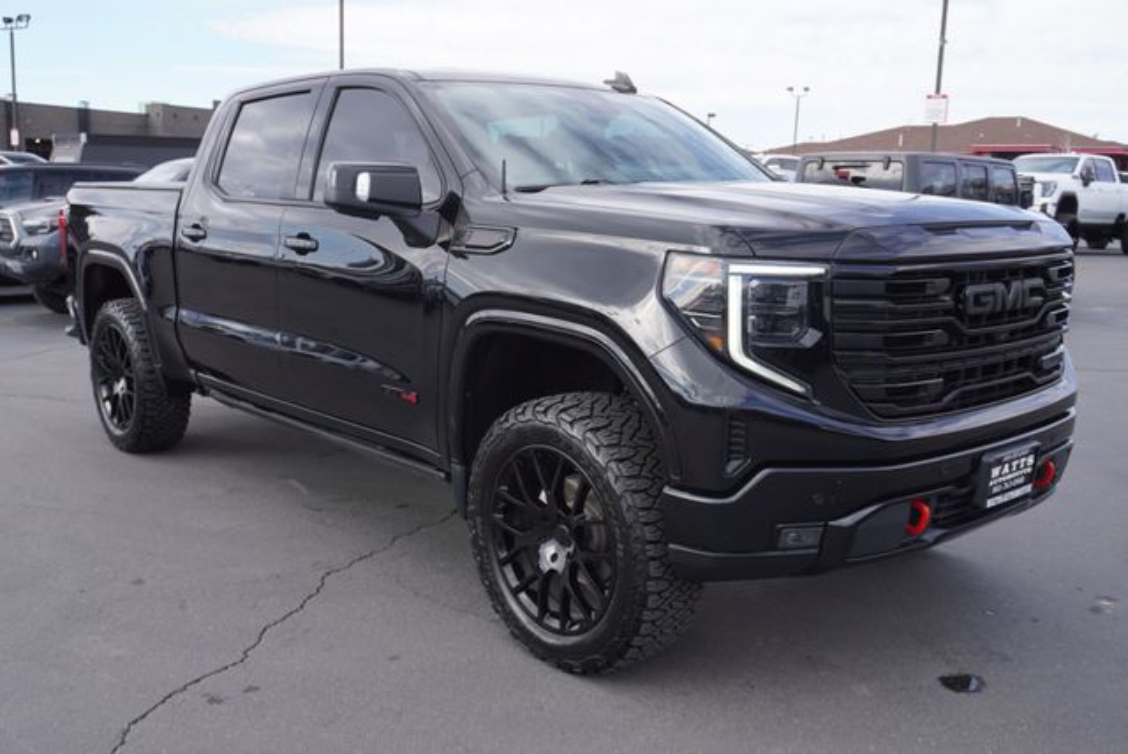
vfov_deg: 38.4
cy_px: 377
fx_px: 1082
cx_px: 564
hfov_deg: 55.1
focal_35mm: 34
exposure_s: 1/125
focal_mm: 23
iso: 100
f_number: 6.3
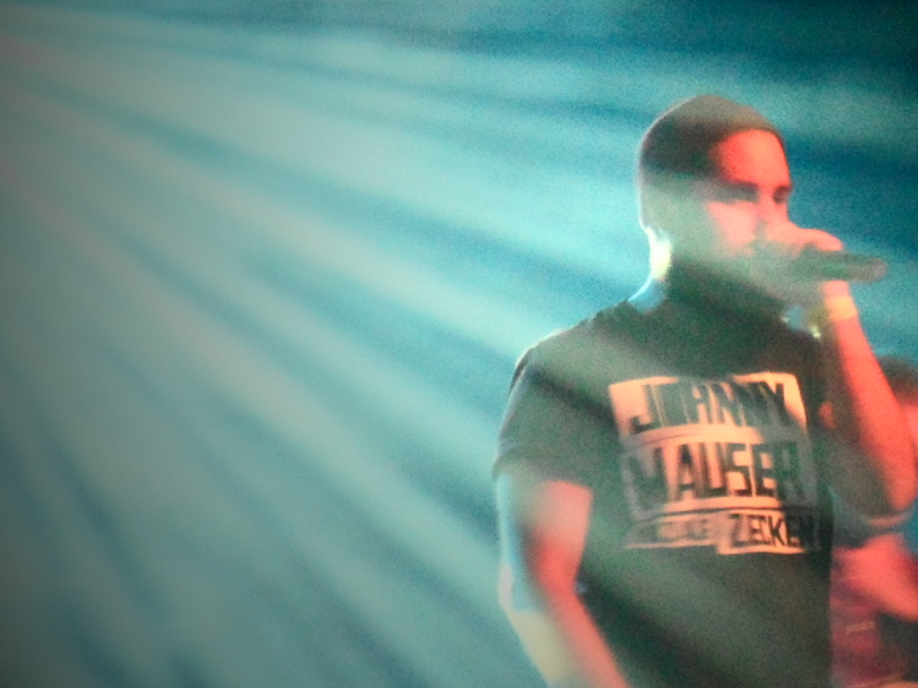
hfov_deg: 7.5
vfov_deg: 5.6
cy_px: 240
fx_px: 6998
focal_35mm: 264
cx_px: 738
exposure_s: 1/8
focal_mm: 24.6
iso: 800
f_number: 4.4
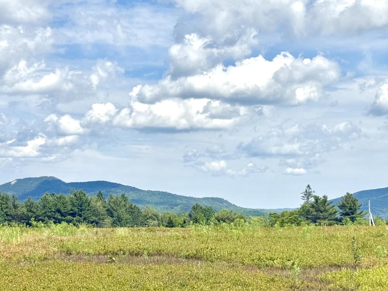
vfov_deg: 17.7
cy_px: 204
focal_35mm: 83
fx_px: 930
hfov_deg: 23.6
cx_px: 199
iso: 64
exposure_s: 1/8772
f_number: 1.78
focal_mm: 6.76
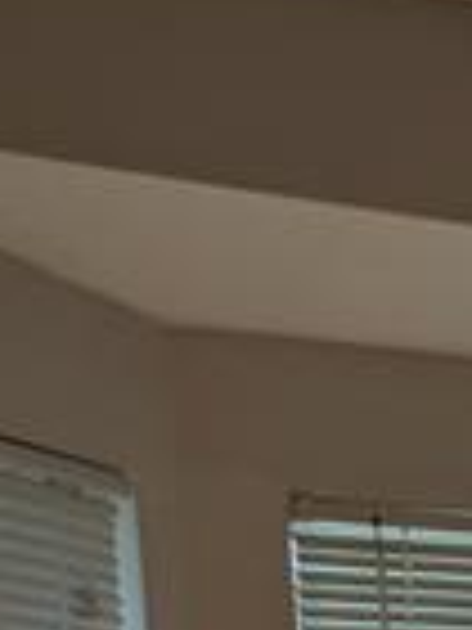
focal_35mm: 137
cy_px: 1314
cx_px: 859
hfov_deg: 10.2
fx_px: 2491
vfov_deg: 12.4
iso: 40
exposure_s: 1/808
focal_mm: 5.43
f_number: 1.89
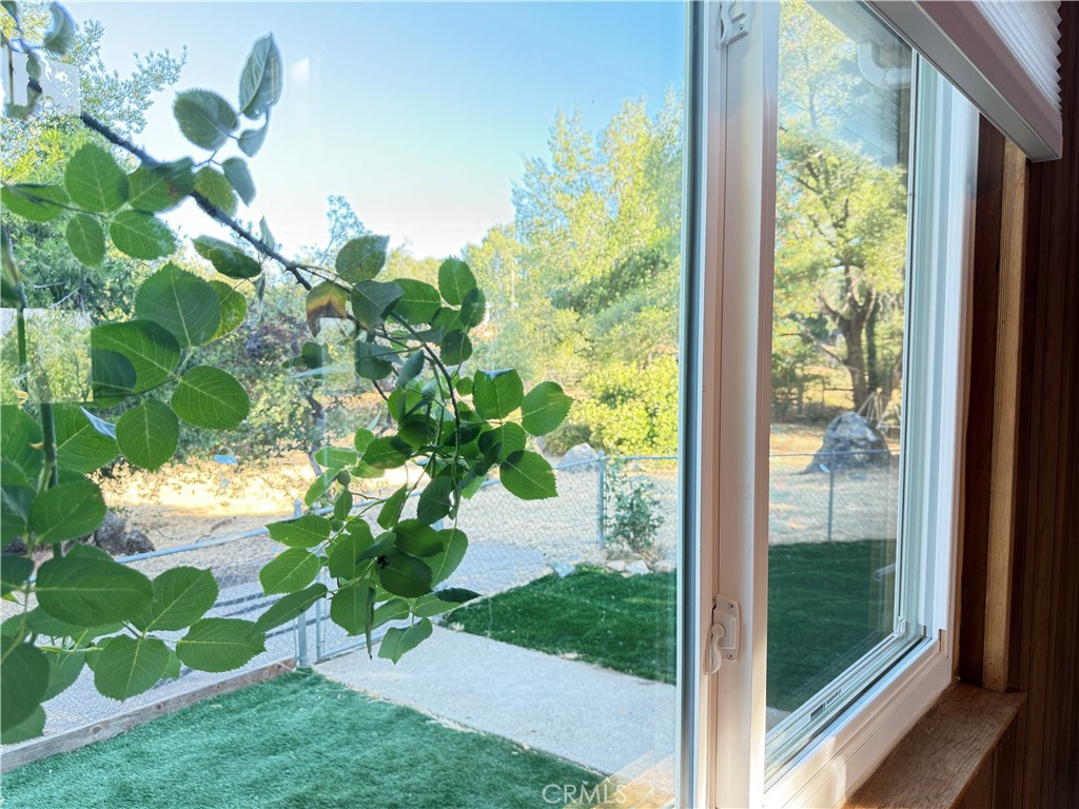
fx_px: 748
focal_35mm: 24
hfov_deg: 71.6
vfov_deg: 56.8
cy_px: 404
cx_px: 540
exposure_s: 1/60
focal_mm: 6.76
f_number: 1.78
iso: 160
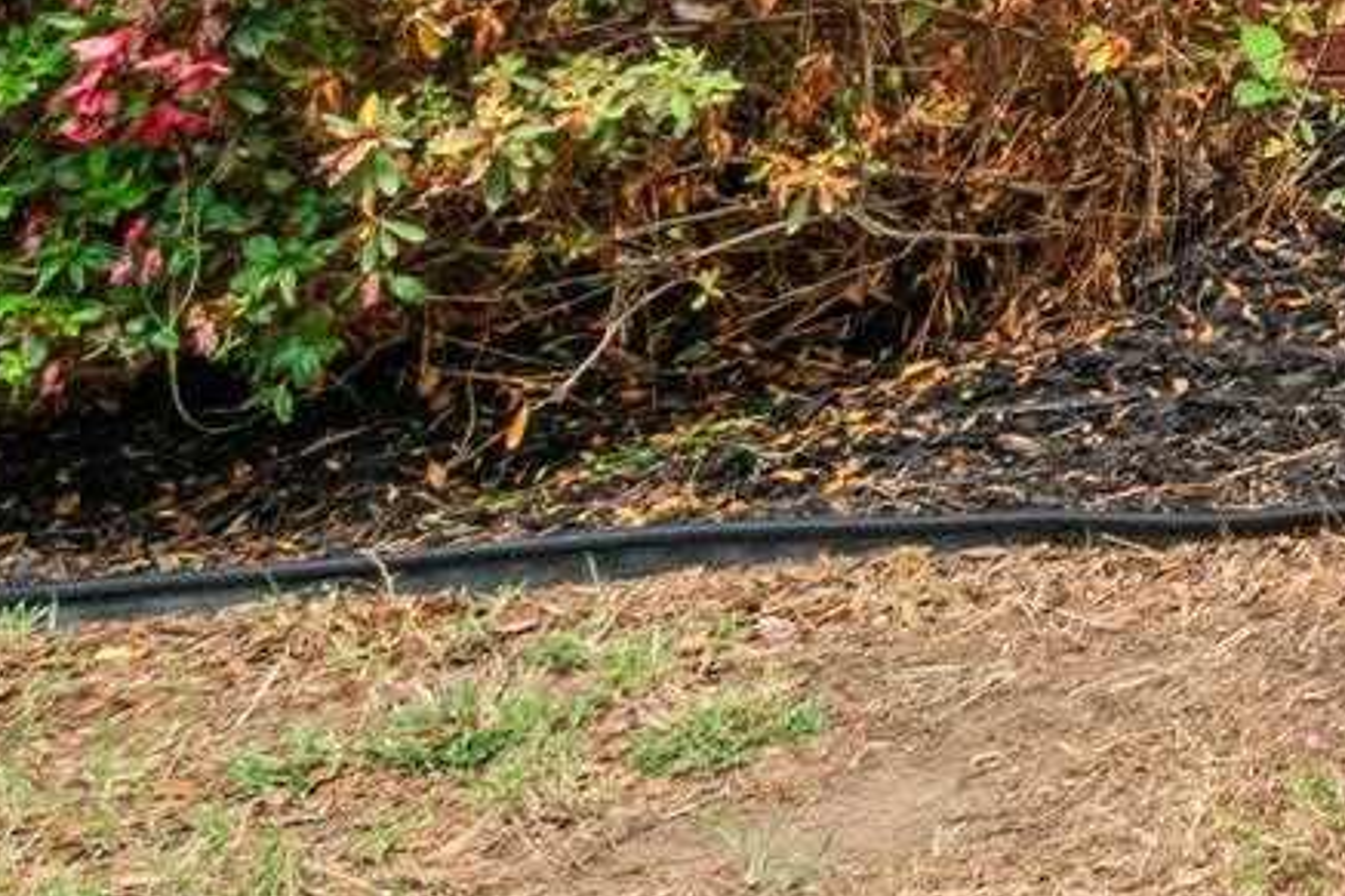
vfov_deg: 11.8
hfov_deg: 12.2
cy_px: -942
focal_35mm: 103
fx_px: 3847
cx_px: 3780
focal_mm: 12
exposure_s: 1/100
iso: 250
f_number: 9
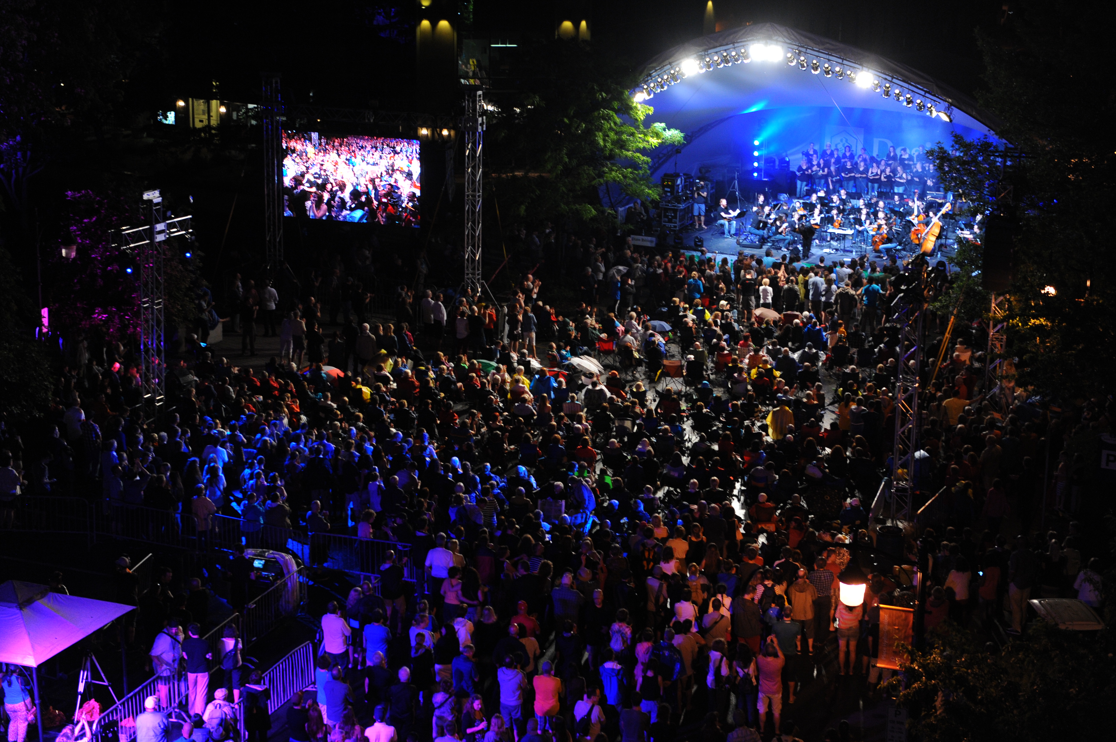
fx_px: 2045
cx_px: 558
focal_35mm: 66
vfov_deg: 20.6
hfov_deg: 30.5
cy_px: 371
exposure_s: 1/50
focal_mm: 66
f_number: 4
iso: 1600
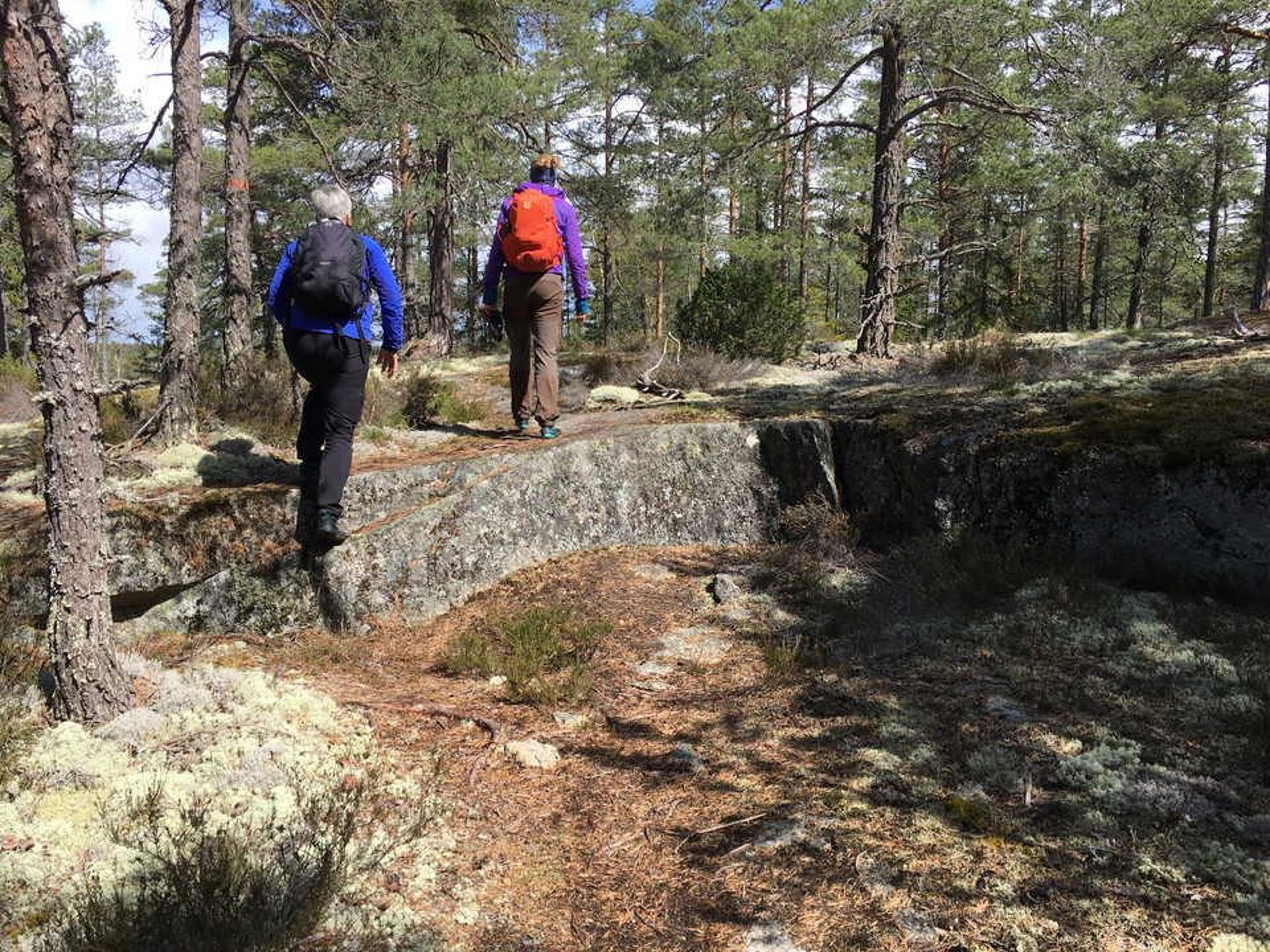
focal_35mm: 29
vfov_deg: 48.2
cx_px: 635
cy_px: 476
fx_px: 1064
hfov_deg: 61.7
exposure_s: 1/916
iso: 25
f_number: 2.2
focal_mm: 4.15
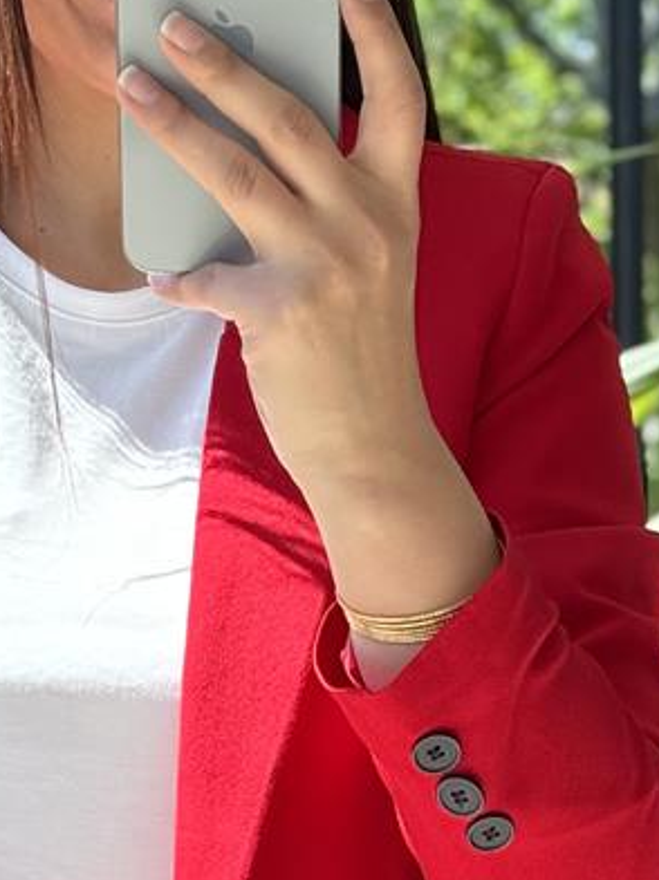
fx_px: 4144
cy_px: 832
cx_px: 303
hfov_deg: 9.1
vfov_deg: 12.0
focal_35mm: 163
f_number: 1.78
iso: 64
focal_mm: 6.76
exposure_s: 1/307
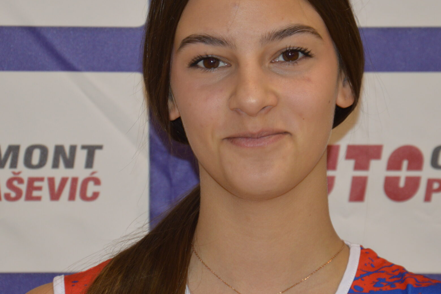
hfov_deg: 9.3
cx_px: 208
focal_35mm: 221
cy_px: 140
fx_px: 2708
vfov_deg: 6.2
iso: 360
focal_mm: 90
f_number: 5.6
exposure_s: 1/30
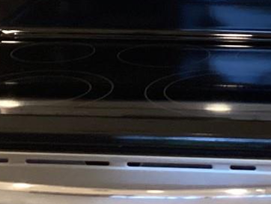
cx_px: 216
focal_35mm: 137
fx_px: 1073
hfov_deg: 14.3
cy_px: -218
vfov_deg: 10.0
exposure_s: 1/60
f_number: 2.4
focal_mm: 3.3
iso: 320
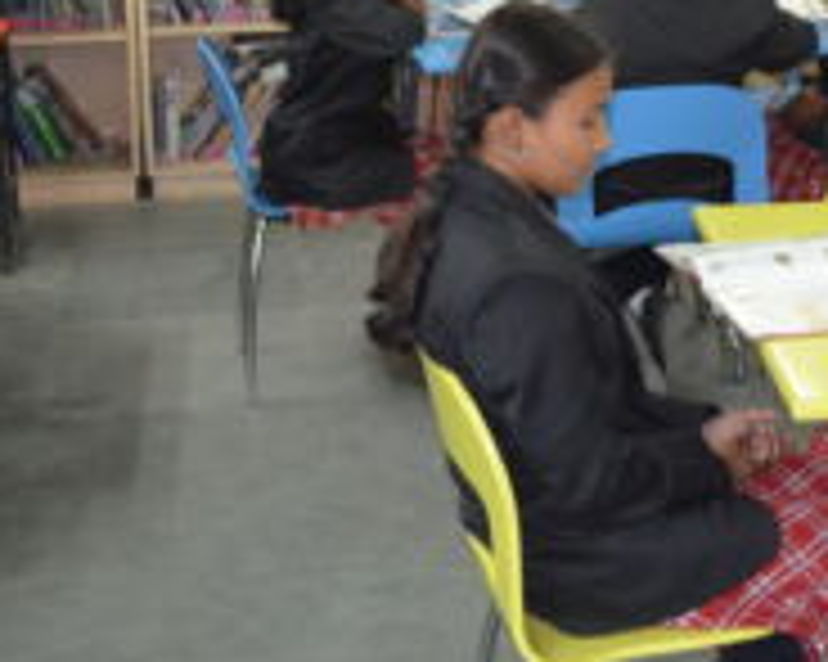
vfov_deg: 16.9
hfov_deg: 20.7
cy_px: 131
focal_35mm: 90
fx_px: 2204
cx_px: 785
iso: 1800
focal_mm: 26
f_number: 4.2
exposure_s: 1/60
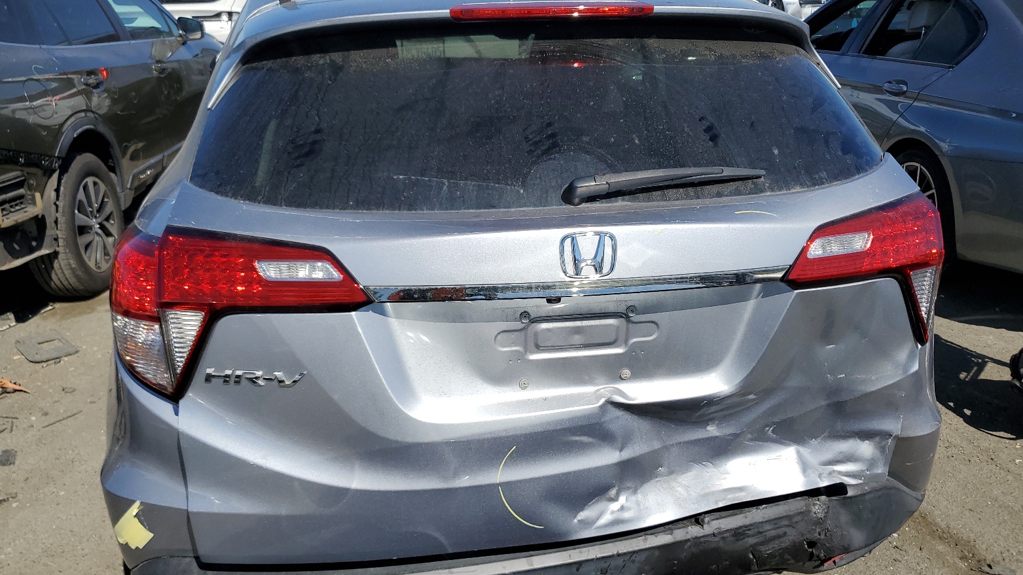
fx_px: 787
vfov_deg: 40.1
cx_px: 509
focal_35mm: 29
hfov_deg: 66.1
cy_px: 321
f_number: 1.5
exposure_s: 1/5000
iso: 50
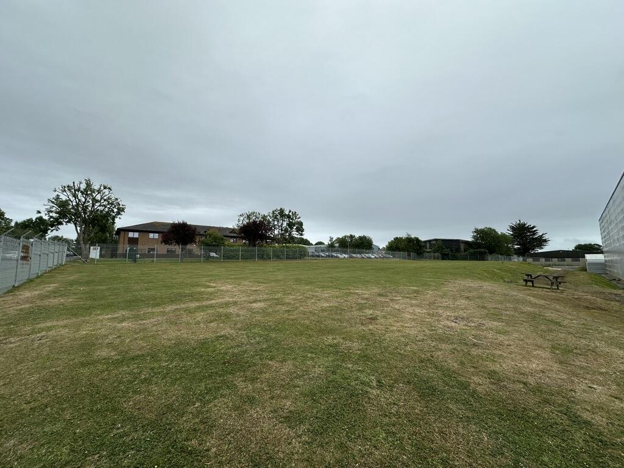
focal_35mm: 14
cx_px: 312
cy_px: 234
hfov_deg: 102.1
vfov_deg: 85.7
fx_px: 252
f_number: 2.2
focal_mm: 2.22
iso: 40
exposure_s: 1/636
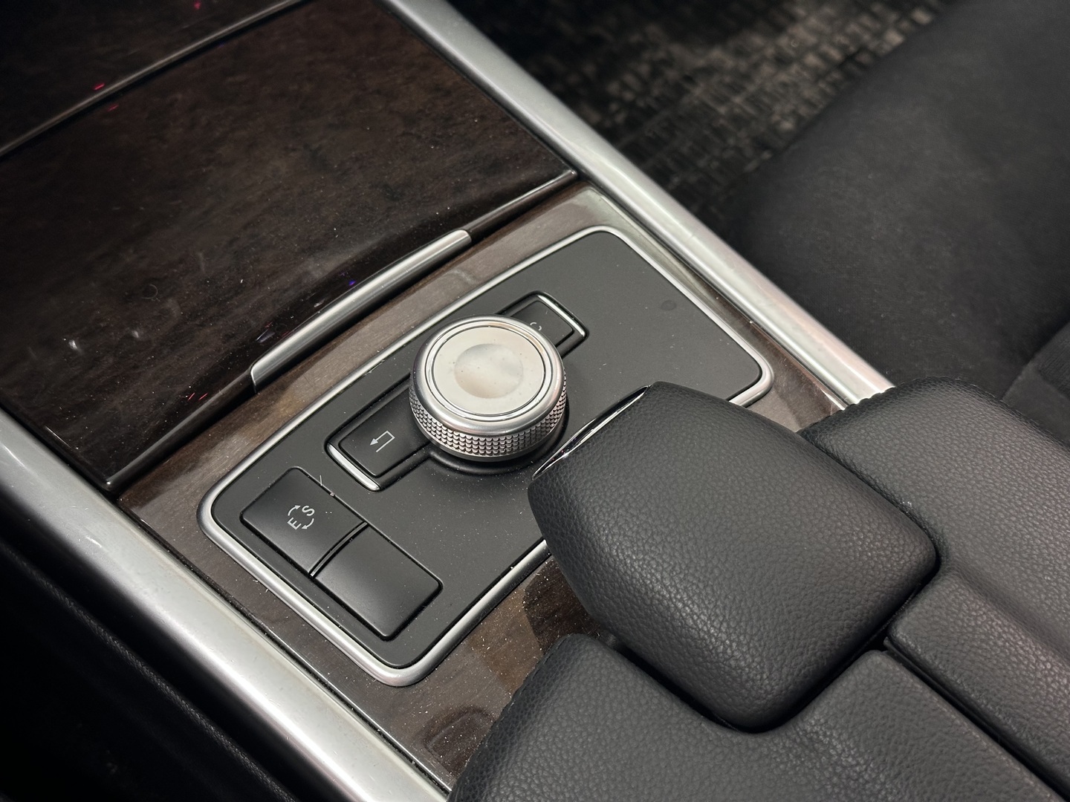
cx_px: 535
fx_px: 1484
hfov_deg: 39.7
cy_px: 401
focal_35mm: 48
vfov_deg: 30.3
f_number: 1.78
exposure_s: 1/60
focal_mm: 6.86
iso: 200
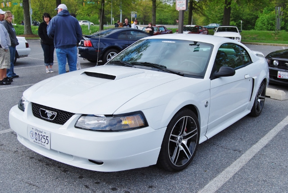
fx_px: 312
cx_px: 144
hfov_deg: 49.5
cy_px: 96
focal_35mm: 39
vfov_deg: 34.3
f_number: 7.1
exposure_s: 1/200
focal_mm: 26
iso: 100
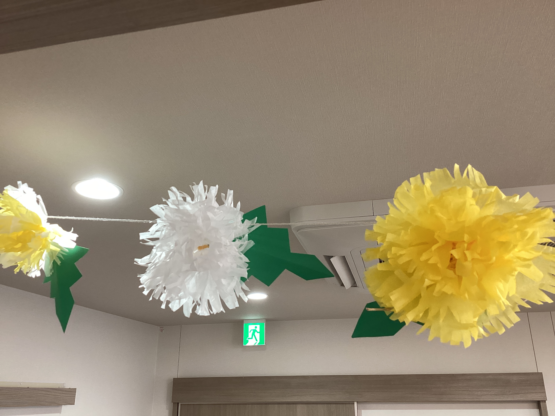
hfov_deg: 58.4
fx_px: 497
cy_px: 208
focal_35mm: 31
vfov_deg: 45.4
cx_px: 278
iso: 160
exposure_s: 1/60
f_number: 2.4
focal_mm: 3.3
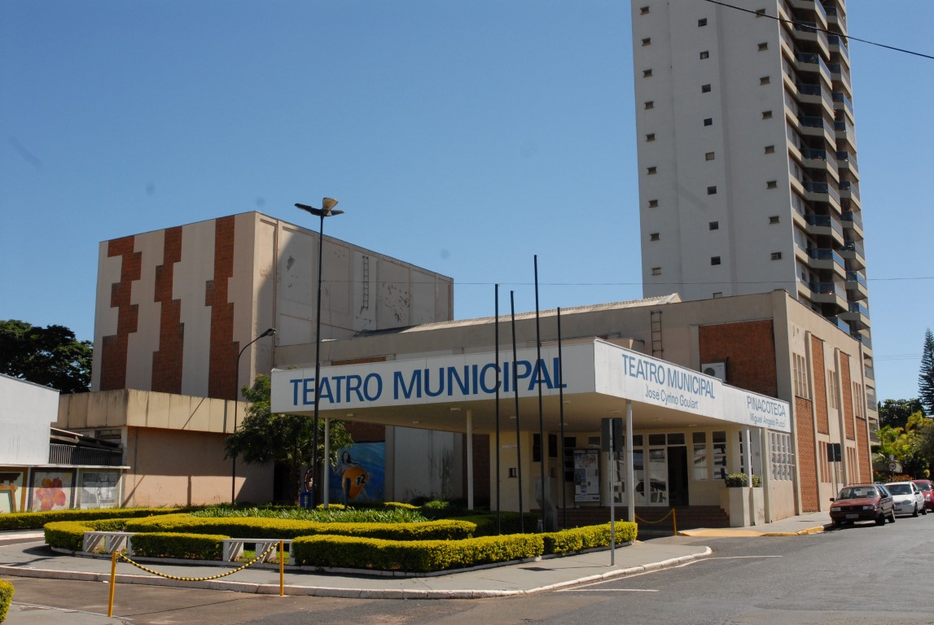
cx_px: 467
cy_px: 312
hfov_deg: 47.9
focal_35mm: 40
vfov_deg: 33.1
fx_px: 1052
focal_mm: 27
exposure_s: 1/400
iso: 400
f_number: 10
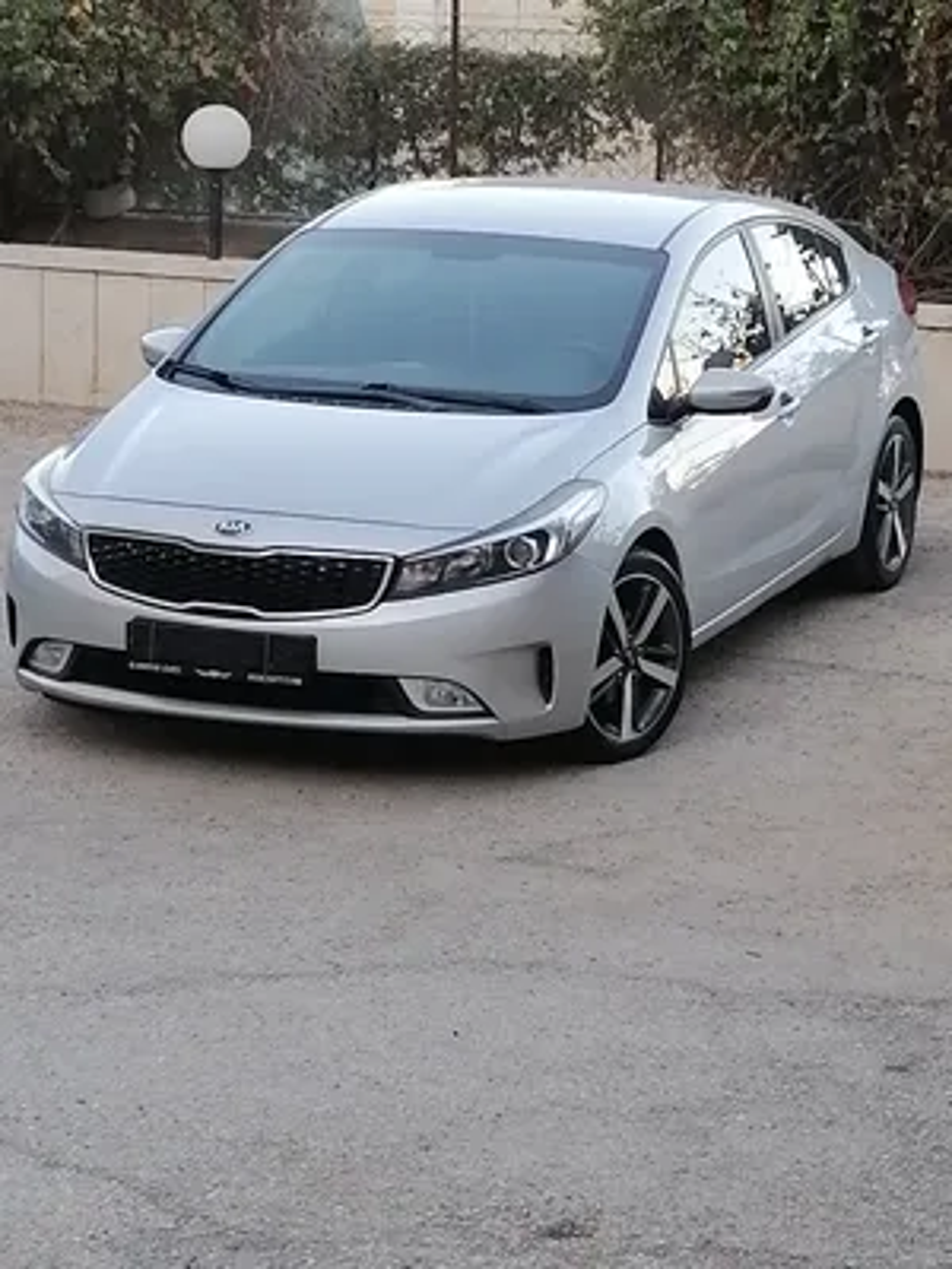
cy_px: 634
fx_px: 3667
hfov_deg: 14.8
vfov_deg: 19.6
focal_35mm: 100
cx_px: 476
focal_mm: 5.3
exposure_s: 1/141
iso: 50
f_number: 1.8
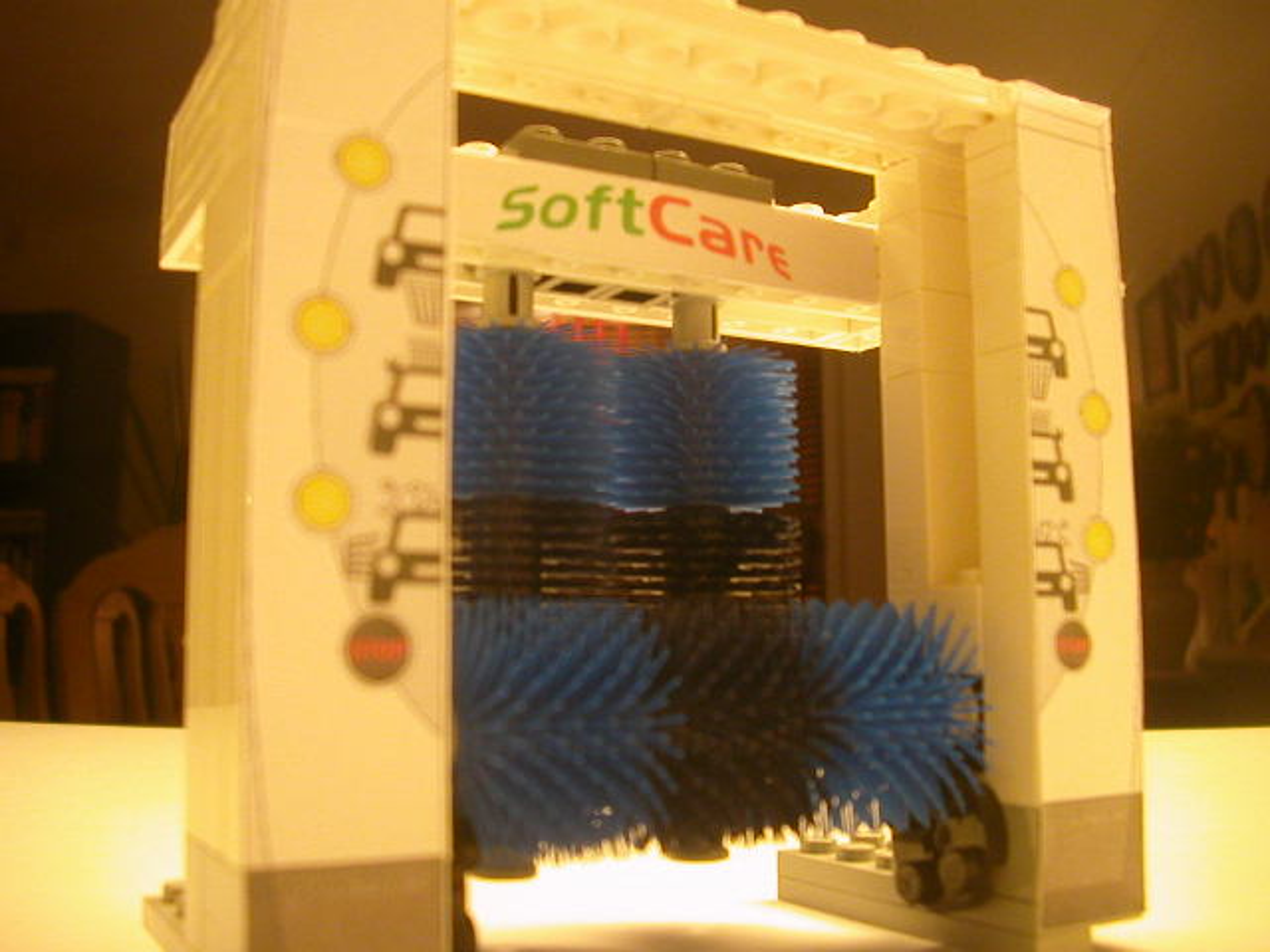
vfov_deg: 38.7
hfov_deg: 50.1
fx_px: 1357
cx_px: 635
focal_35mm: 37
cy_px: 476
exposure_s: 1/27.7
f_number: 2.7
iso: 195
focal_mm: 5.6
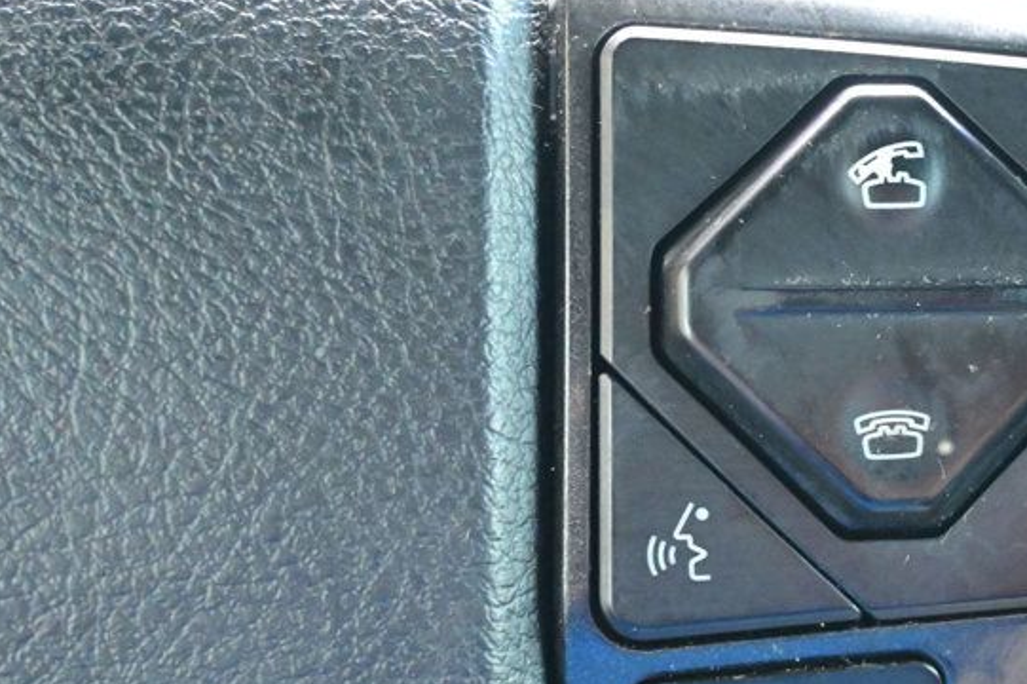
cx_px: 966
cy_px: 564
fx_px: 2551
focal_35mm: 89
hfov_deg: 22.1
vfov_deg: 15.1
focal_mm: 31.5
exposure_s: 1/50
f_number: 5
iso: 7200
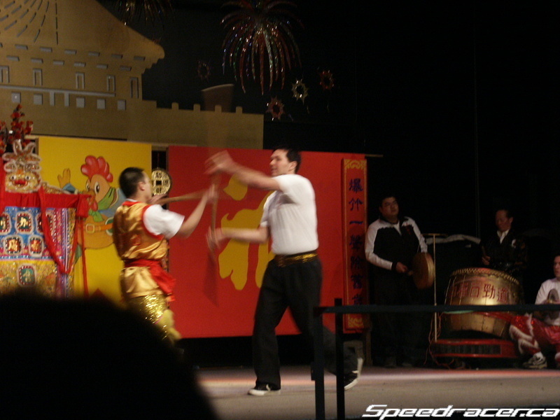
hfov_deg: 17.0
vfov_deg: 12.8
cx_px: 280
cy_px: 210
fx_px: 1877
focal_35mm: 116
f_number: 3.5
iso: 200
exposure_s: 1/45
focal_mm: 28.7
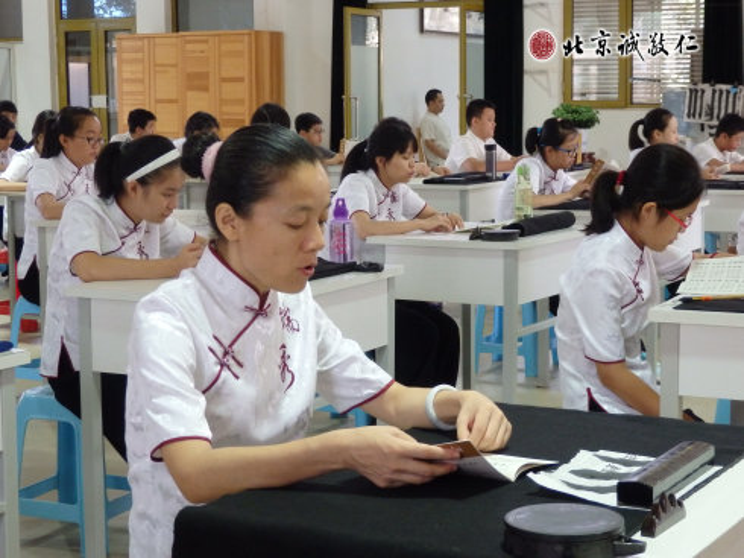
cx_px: 372
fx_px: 1418
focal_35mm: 66
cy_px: 279
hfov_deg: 29.4
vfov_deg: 22.2
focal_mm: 11.9
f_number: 4.4
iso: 800
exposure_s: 1/50
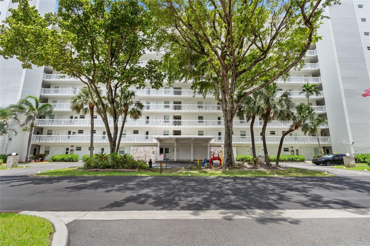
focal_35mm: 16
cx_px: 185
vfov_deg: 73.7
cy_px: 123
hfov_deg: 96.7
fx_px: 164
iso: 250
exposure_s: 1/100
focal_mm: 16
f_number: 9
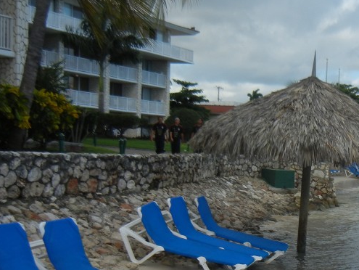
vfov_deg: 23.3
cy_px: 216
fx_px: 643
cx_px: 333
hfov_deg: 29.7
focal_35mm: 62
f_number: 7
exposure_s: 1/296
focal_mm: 5.4
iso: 160
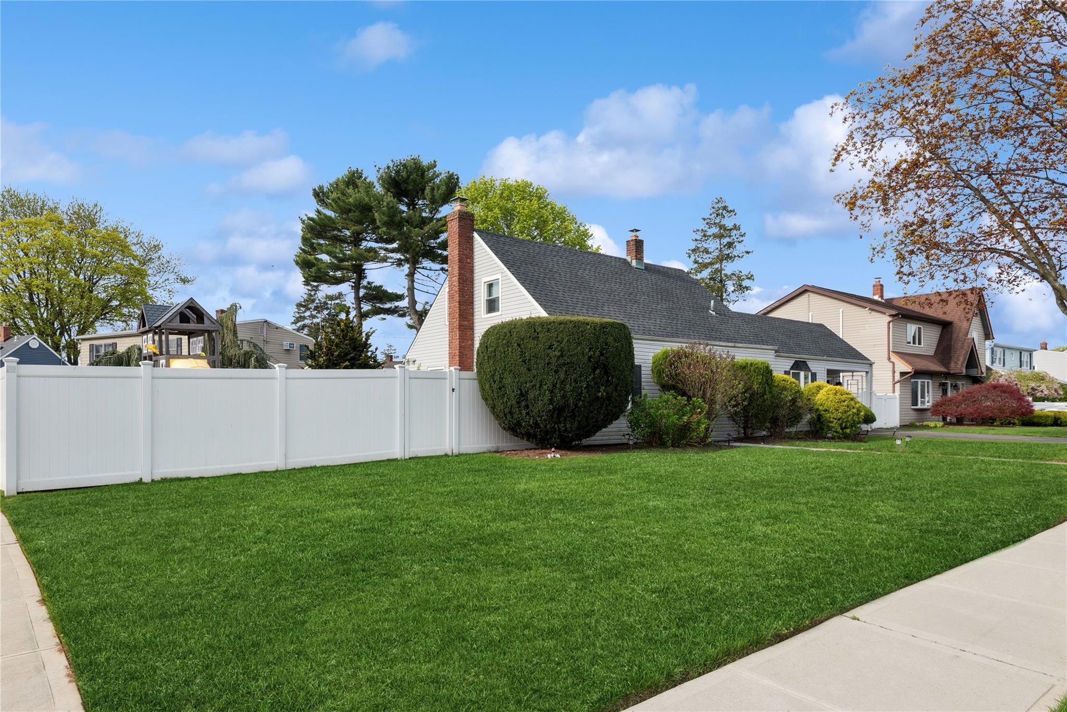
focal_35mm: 22
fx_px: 652
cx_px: 534
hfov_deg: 78.6
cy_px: 356
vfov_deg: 57.2
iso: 200
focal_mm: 22
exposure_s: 1/160
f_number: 9
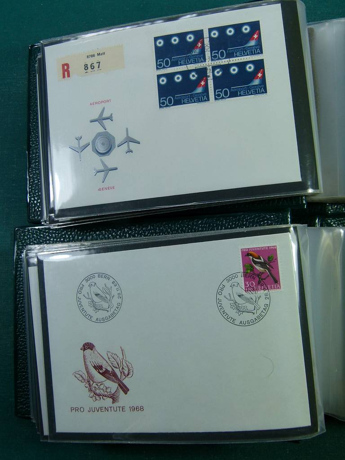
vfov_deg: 54.0
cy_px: 230
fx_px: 452
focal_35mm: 34
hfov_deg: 41.8
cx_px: 172
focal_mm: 6.1
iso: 100
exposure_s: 1/125
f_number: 3.6
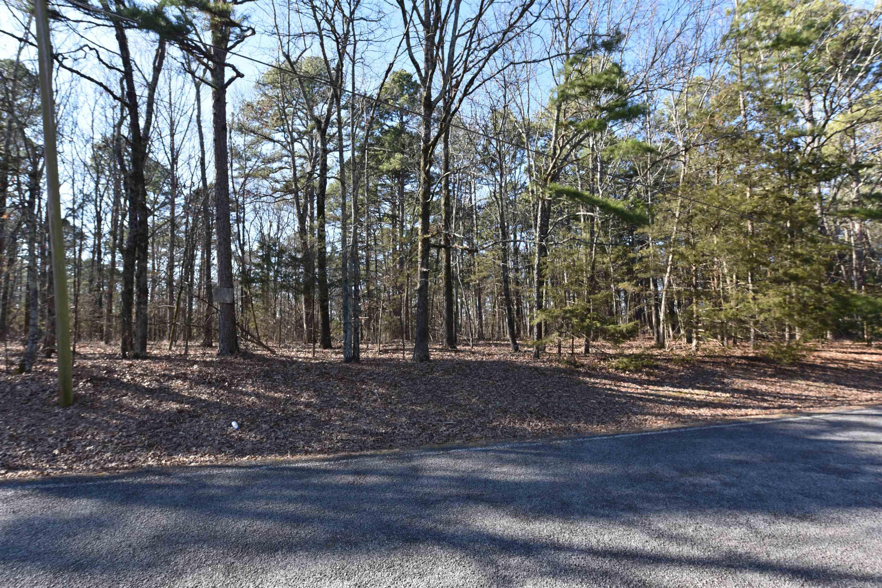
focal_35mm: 18
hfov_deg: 90.0
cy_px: 294
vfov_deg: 67.4
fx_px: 441
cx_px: 441
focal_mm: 18
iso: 400
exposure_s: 1/250
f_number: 8
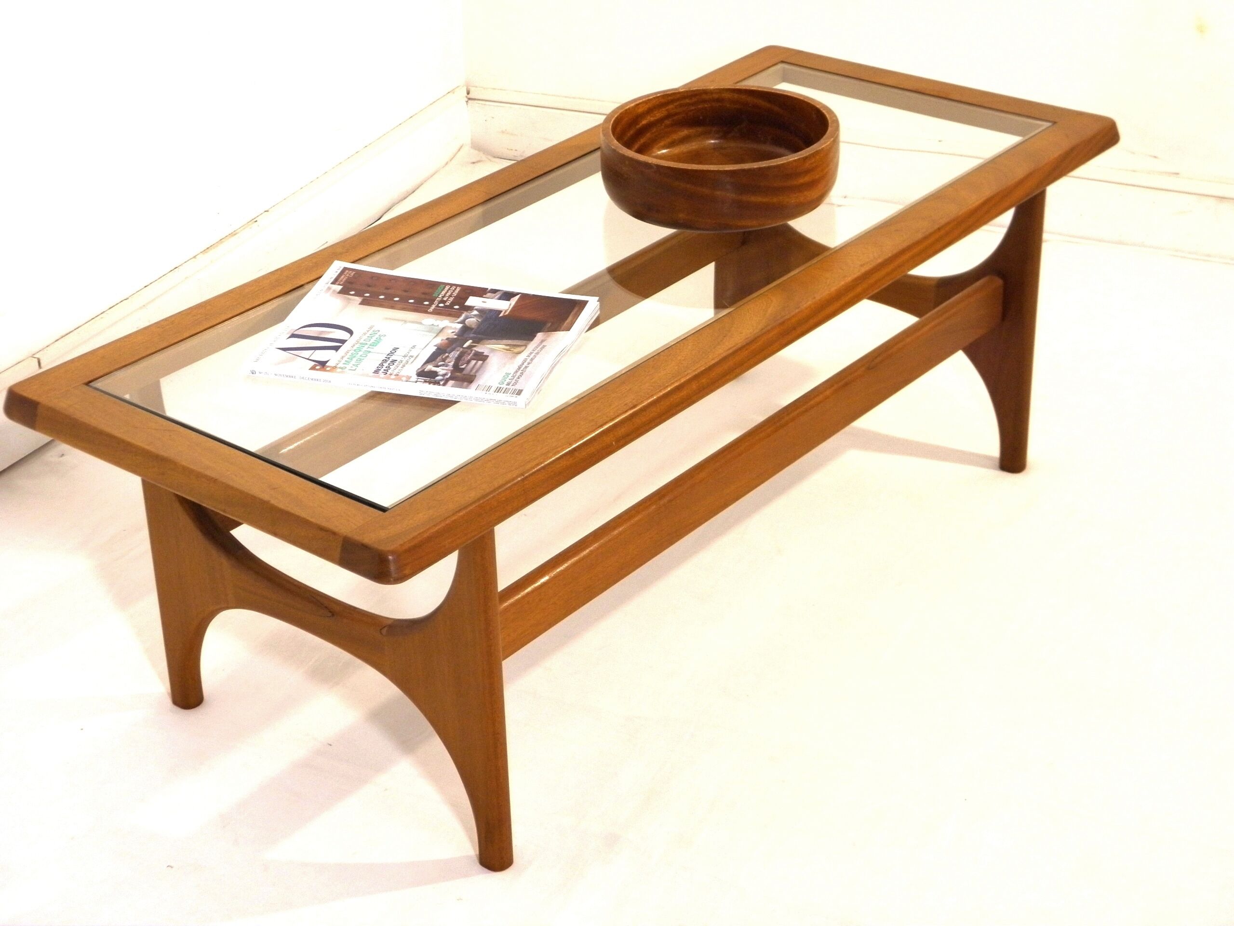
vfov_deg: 24.8
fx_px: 2103
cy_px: 463
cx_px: 617
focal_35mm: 59
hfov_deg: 32.7
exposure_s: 1/10
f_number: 4.1
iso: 200
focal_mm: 10.6
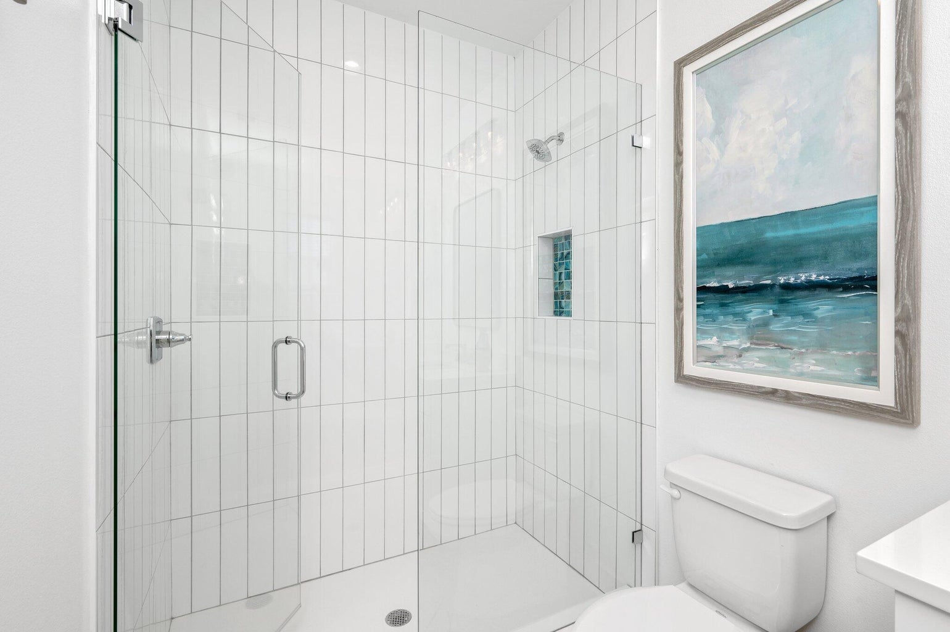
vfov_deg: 73.6
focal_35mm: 16
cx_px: 475
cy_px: 316
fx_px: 422
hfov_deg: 96.8
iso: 100
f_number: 9
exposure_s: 1/60
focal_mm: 16
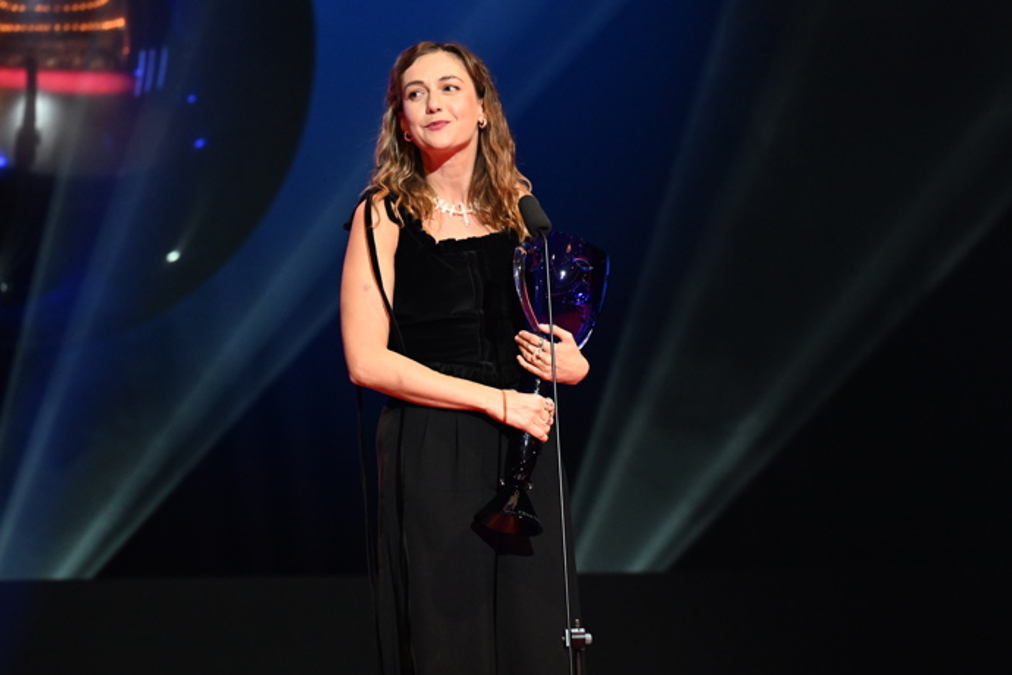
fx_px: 8433
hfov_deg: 6.9
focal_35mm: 300
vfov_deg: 4.6
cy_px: 338
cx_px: 506
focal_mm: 200
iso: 3200
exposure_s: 1/200
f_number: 3.5
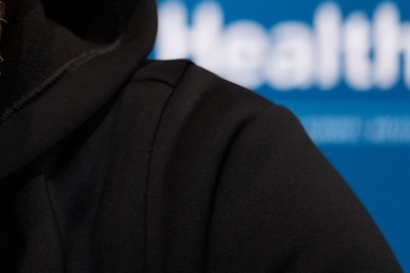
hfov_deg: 1.8
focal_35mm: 1122
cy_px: -62
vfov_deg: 1.2
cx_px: -54
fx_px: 12772
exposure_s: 1/160
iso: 2000
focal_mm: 400
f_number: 5.6
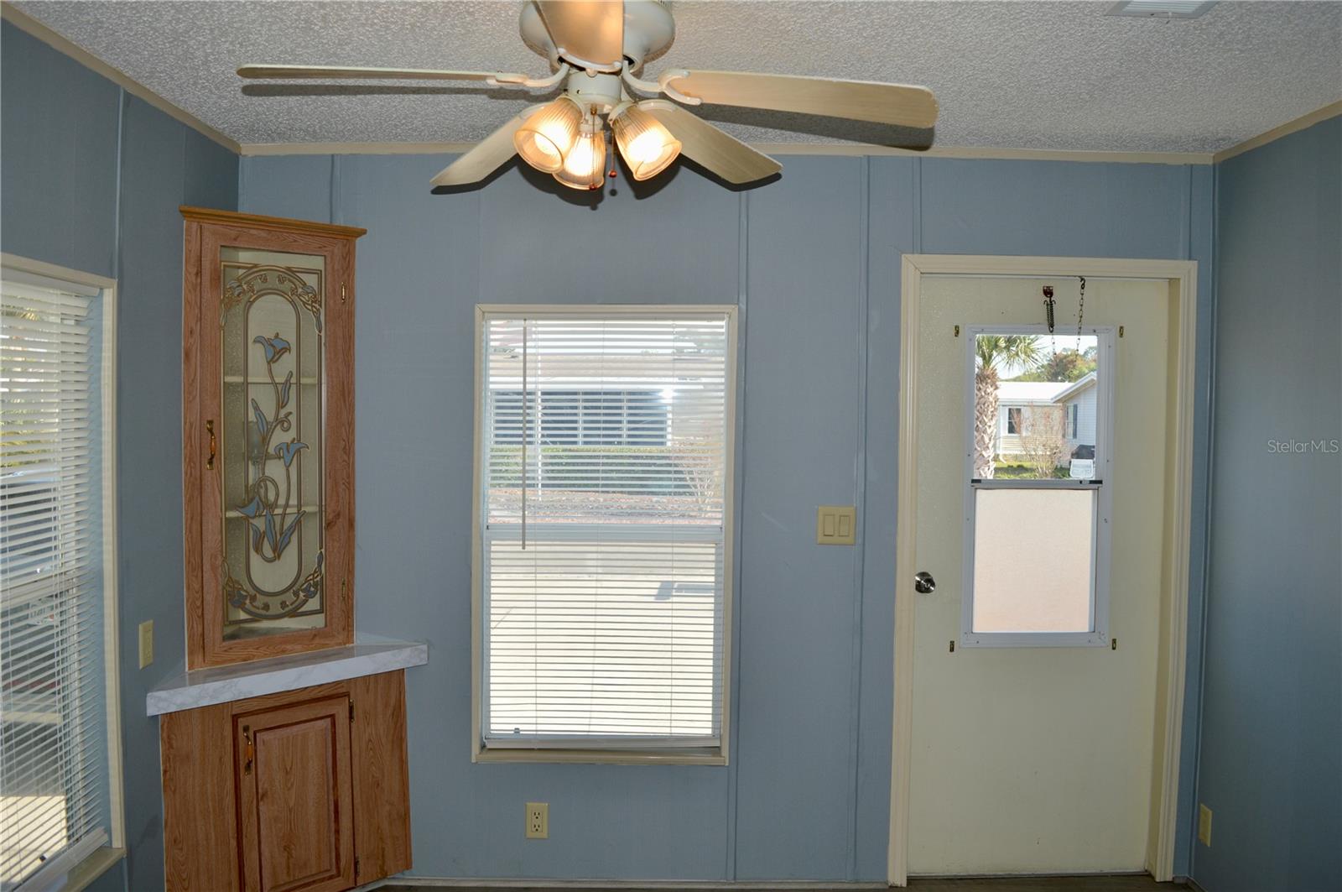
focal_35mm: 27
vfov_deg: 47.8
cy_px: 446
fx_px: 1005
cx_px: 671
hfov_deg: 67.4
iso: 100
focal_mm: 18
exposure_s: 1/200
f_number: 5.6
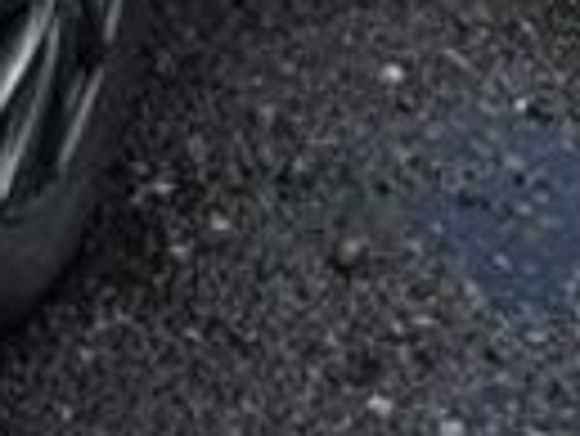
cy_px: -647
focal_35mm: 161
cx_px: -459
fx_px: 2700
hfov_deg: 11.4
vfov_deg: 8.4
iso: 50
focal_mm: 5.96
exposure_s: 1/3106
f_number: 1.6
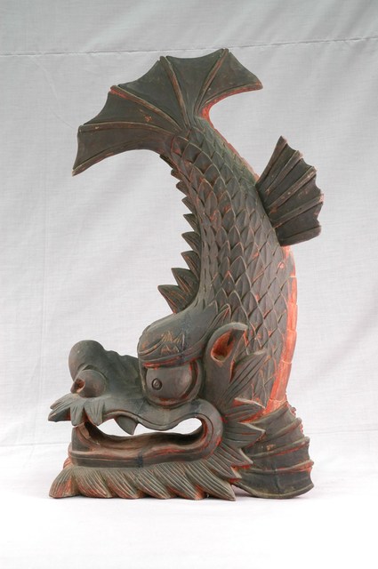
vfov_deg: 30.5
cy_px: 284
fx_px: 1042
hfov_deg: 20.6
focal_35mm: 66
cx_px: 189
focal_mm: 44
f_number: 8
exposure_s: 1/5
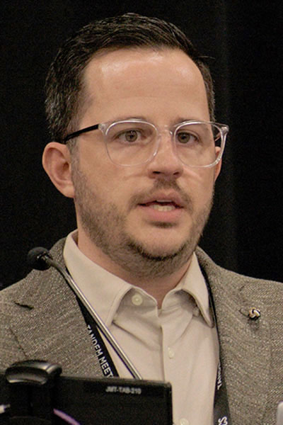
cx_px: 142
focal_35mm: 360
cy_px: 212
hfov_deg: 3.8
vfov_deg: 5.7
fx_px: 4245
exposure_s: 1/125
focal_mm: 240
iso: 800
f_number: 6.3
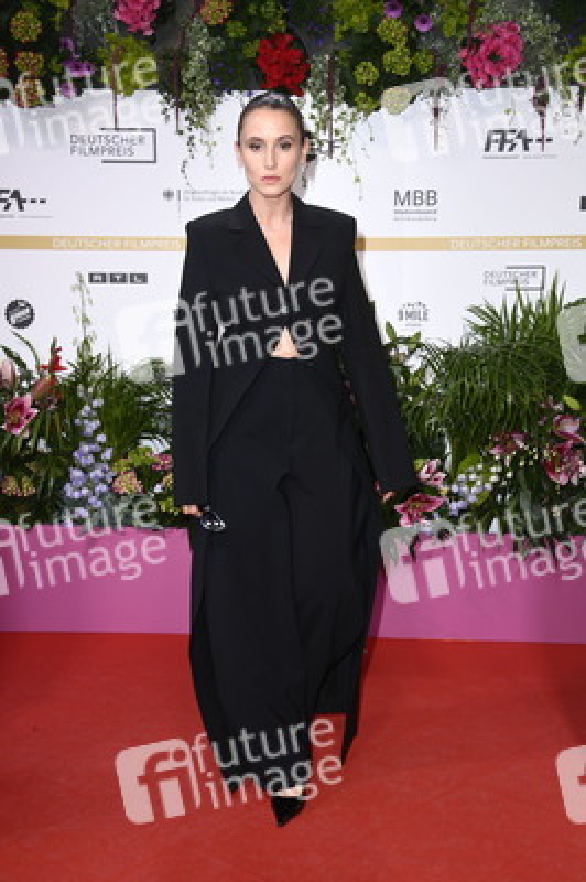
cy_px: 441
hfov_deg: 26.9
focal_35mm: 50
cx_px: 293
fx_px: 1223
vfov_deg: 39.6
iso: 500
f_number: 5.6
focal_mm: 50
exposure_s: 1/250
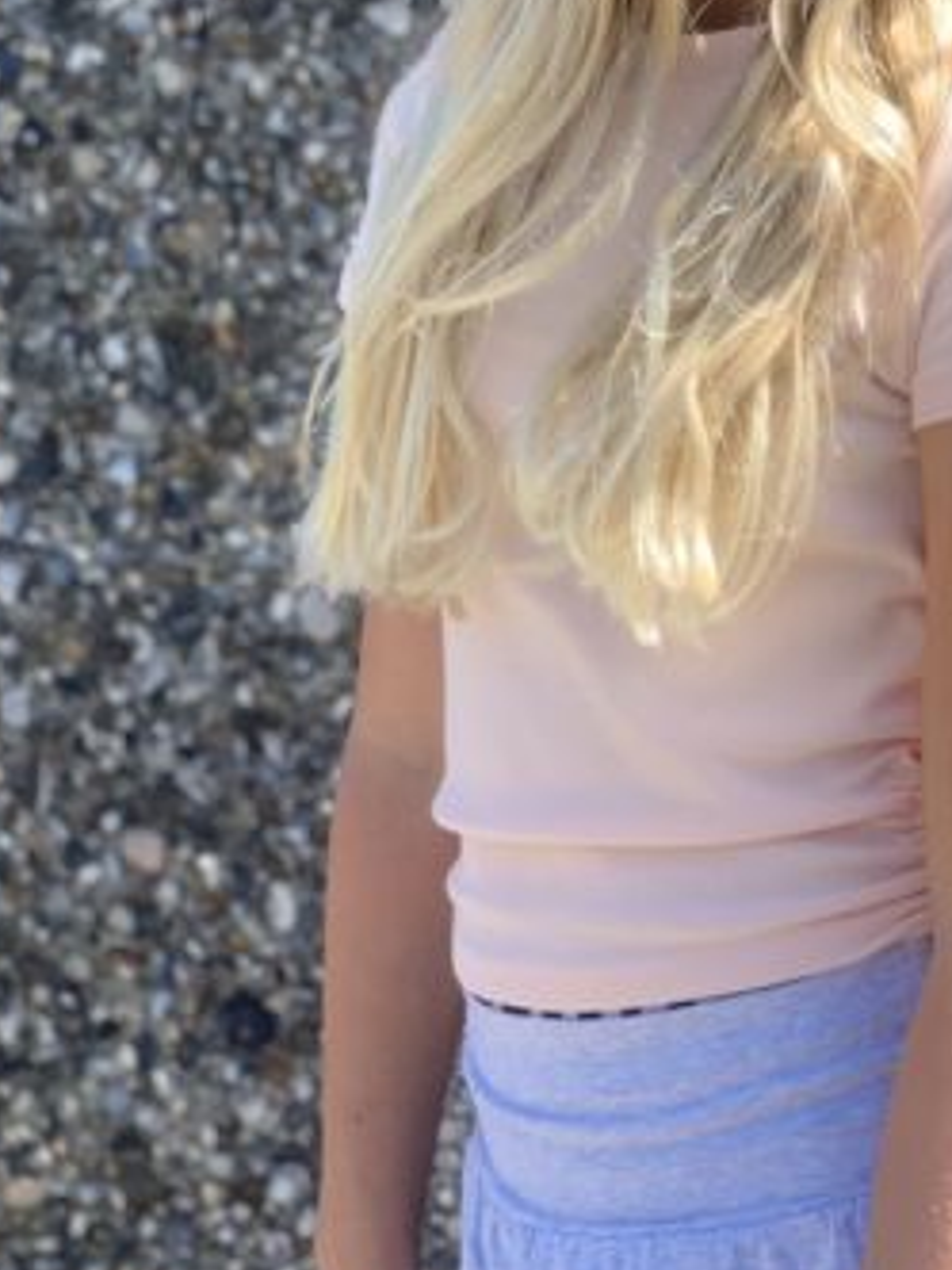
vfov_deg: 20.6
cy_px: 203
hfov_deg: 15.6
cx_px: 742
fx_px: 3447
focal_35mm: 94
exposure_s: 1/436
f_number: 2.4
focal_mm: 6
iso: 16
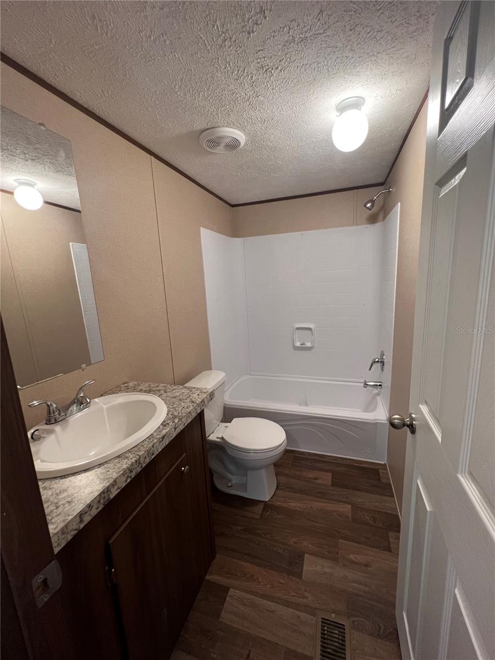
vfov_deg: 106.2
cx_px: 248
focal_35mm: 13
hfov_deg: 89.9
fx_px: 248
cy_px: 330
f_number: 1.8
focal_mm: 1.57
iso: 200
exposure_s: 1/60
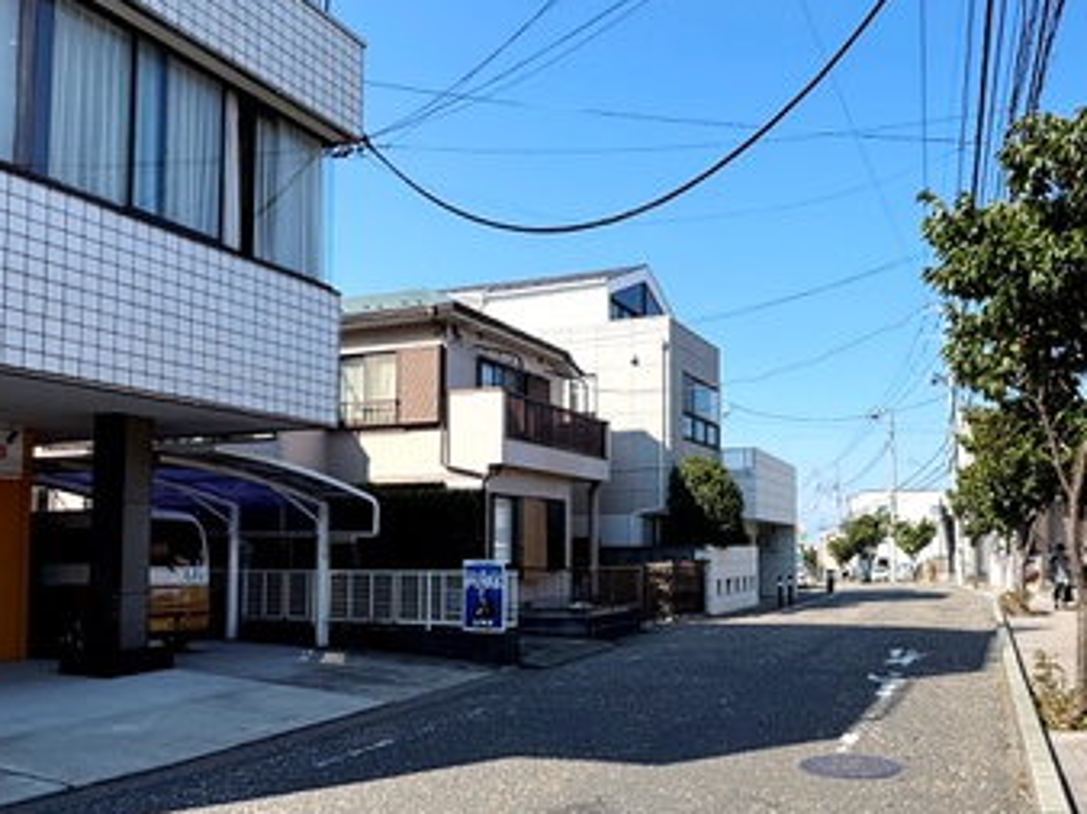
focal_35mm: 29
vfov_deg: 47.8
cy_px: 504
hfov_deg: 60.3
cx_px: 724
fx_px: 910
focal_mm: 2.22
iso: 50
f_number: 2.2
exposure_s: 1/1567
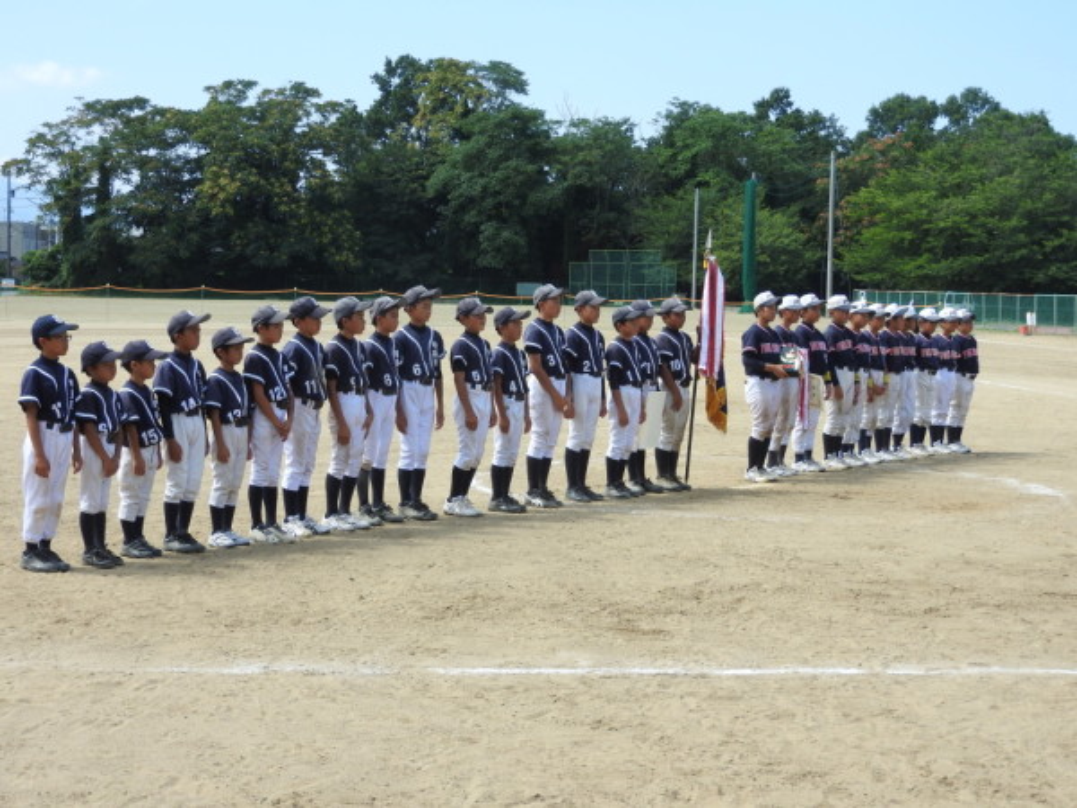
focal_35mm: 65
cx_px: 538
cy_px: 404
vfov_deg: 22.6
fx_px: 2022
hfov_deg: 29.8
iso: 100
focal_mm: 11.6
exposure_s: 1/400
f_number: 4.2
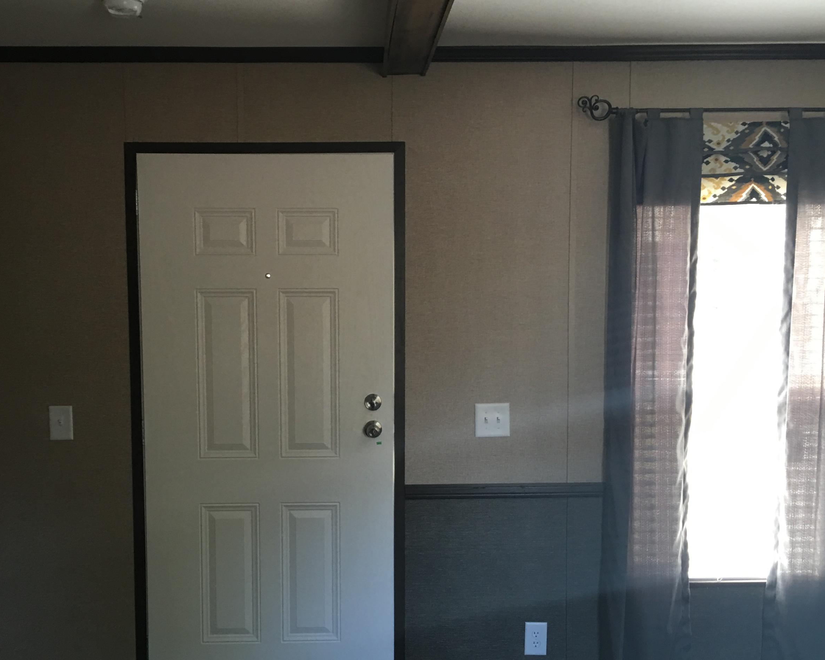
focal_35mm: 36
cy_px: 354
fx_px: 879
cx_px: 372
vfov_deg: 41.1
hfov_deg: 50.2
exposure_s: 1/15
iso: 50
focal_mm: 4.15
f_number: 2.2
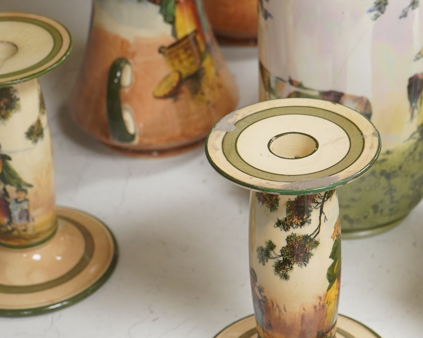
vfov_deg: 15.7
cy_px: 203
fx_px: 1227
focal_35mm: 98
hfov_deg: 19.6
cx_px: 196
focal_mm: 50
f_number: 7.1
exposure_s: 1/80
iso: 2500
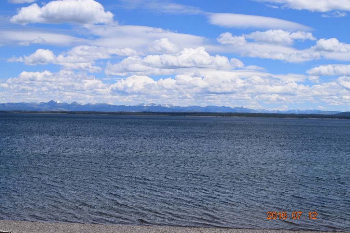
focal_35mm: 57
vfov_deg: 23.8
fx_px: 554
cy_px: 116
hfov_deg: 35.1
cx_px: 175
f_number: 11
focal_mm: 38
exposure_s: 1/500
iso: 200
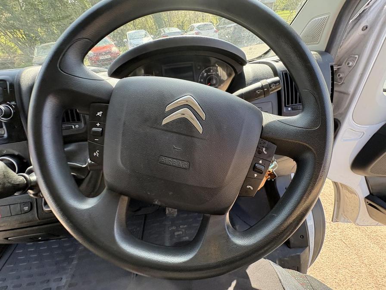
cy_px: 145
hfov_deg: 102.1
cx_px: 193
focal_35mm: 14
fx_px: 156
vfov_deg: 85.7
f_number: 2.2
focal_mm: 2.22
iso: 125
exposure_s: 1/141
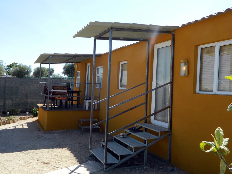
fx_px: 235
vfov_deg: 40.7
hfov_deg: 52.6
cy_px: 87
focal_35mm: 35
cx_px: 116
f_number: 3.3
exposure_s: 1/640
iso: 80
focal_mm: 6.2
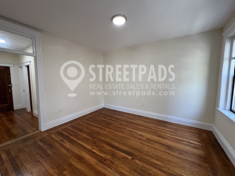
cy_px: 88
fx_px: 88
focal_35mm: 13
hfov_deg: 106.2
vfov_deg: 89.9
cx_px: 118
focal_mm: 1.57
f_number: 1.8
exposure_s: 1/120
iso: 200
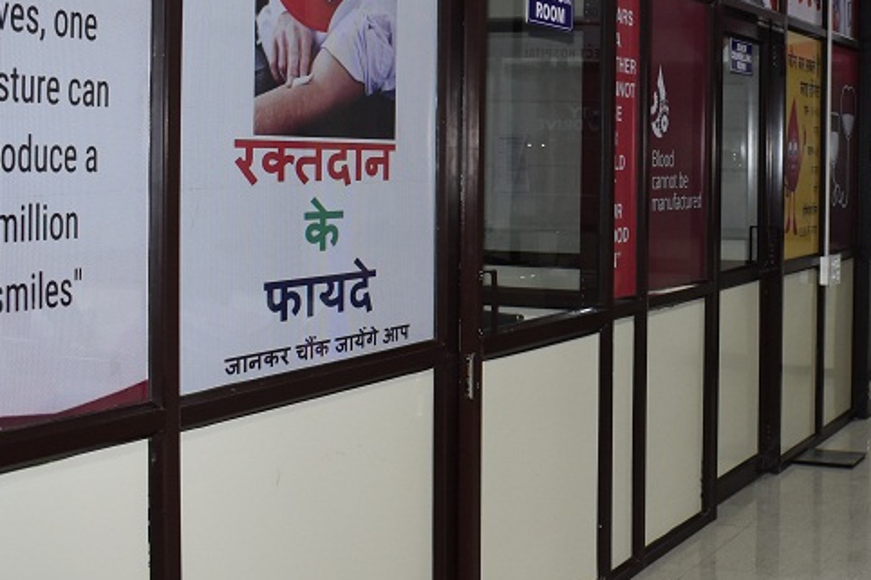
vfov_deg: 24.0
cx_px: 737
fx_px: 1354
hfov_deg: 34.2
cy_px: 179
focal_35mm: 56
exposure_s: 1/80
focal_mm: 18
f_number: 4.5
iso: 800
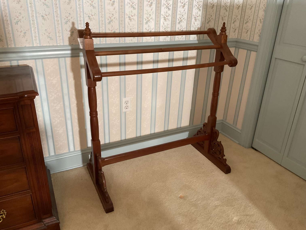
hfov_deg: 61.7
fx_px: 256
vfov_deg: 48.2
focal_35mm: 29
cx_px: 153
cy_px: 115
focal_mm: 3
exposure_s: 1/40
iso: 200
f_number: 1.8
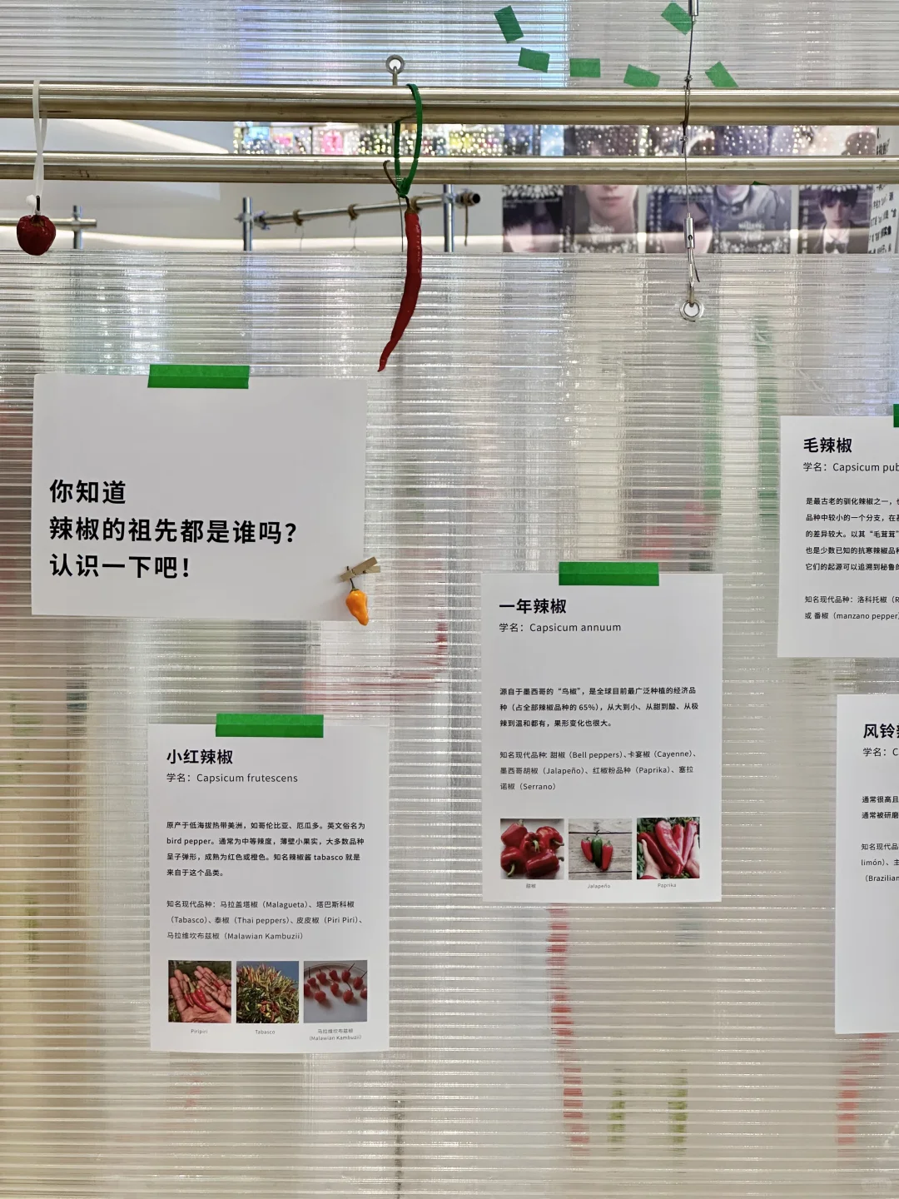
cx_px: 450
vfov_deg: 25.3
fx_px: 2666
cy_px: 600
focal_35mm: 77
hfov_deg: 19.1
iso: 125
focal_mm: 9
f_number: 2.8
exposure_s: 1/50
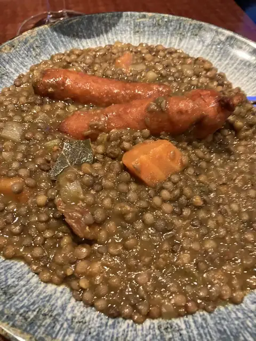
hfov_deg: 49.7
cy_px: 170
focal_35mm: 28
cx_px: 128
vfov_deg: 63.4
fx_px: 276
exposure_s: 1/30
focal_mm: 3.99
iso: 500
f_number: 1.8
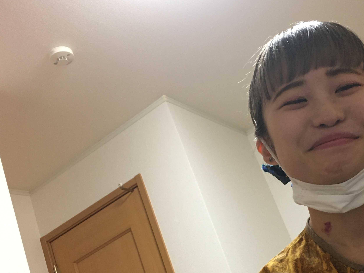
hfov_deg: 39.1
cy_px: 192
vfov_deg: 30.5
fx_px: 494
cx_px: 282
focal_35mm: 47
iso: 160
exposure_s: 1/30
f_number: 2.2
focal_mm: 4.15
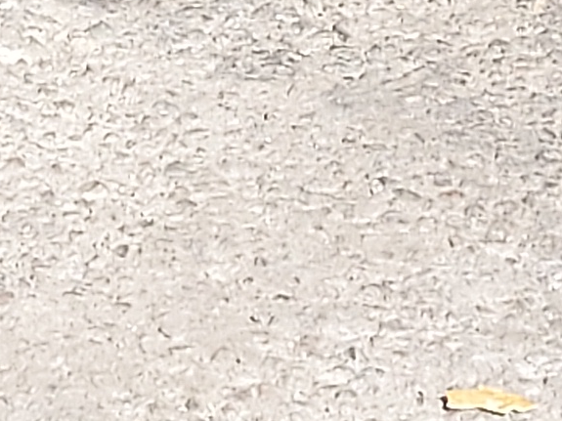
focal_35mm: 167
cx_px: 44
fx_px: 2711
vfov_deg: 7.7
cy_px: -861
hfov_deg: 11.7
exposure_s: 1/656
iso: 40
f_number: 1.8
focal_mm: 4.6
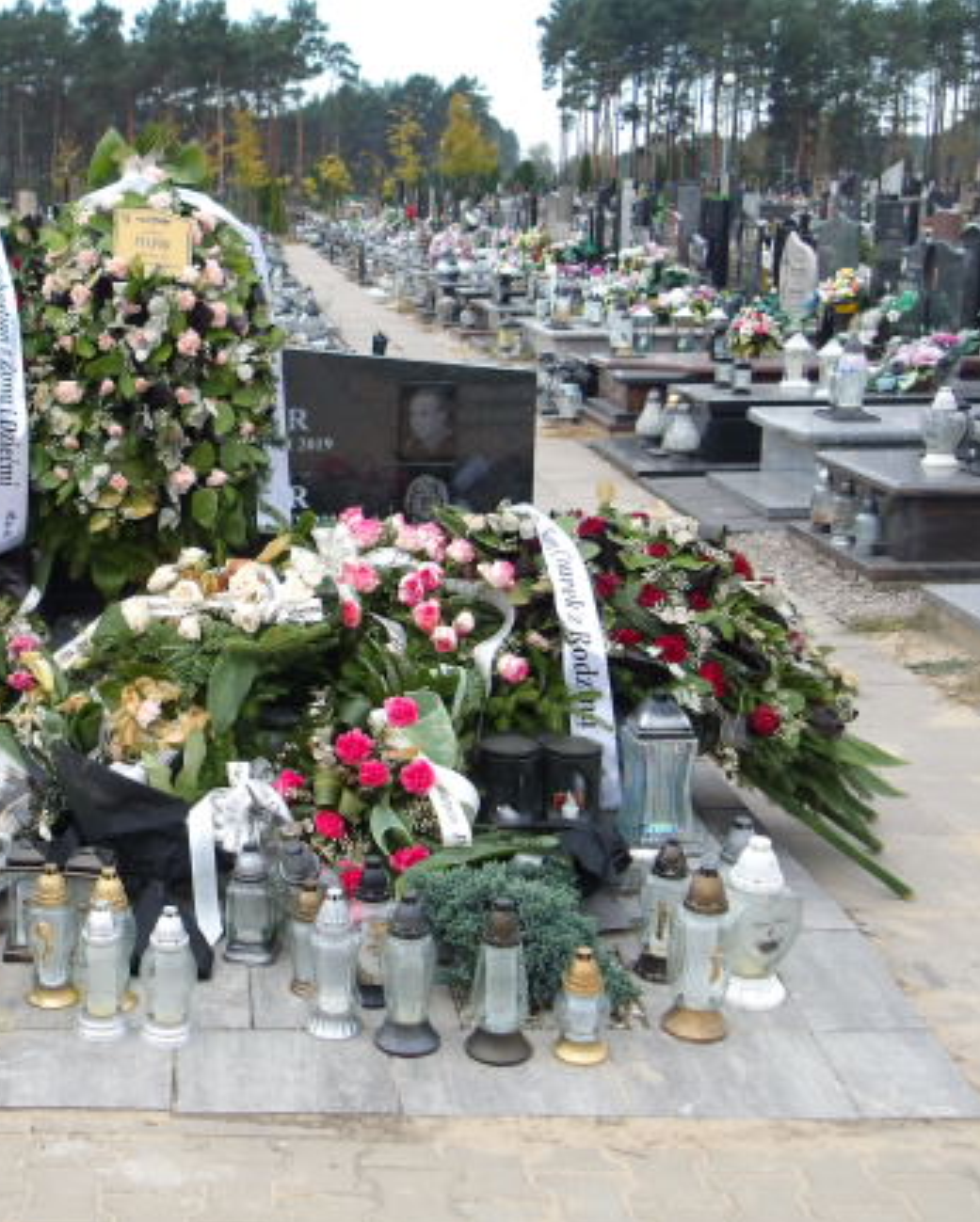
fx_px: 1775
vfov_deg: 38.0
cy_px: 652
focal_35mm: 49
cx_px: 181
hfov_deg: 30.1
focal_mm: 6.1
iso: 100
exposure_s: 1/285
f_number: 3.3
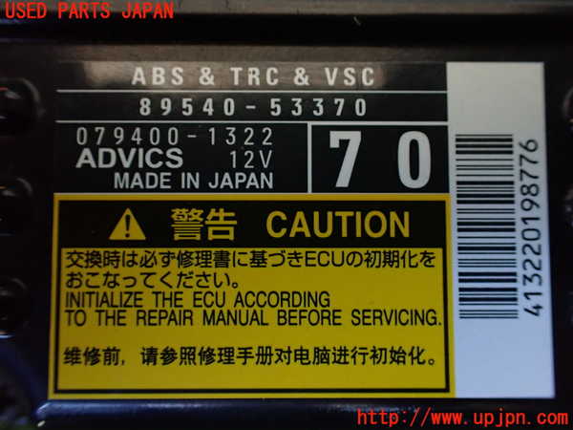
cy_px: 215
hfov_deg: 60.0
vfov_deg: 46.8
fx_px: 497
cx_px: 286
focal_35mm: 30
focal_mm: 5.4
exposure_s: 1/125
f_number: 2.3
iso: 800
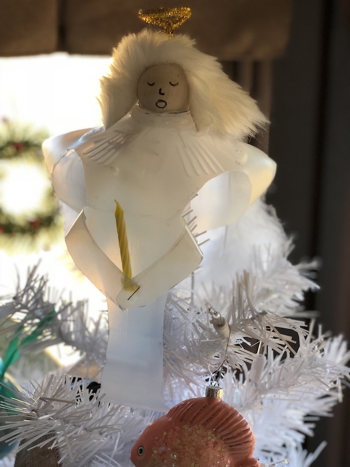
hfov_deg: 28.0
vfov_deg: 36.8
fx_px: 701
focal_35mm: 52
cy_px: 234
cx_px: 175
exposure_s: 1/120
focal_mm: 6
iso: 125
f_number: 2.4
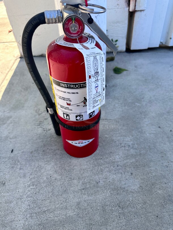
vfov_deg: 71.6
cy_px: 115
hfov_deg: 56.8
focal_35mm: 24
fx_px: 160
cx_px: 86
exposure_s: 1/646
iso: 80
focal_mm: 6.86
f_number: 1.78
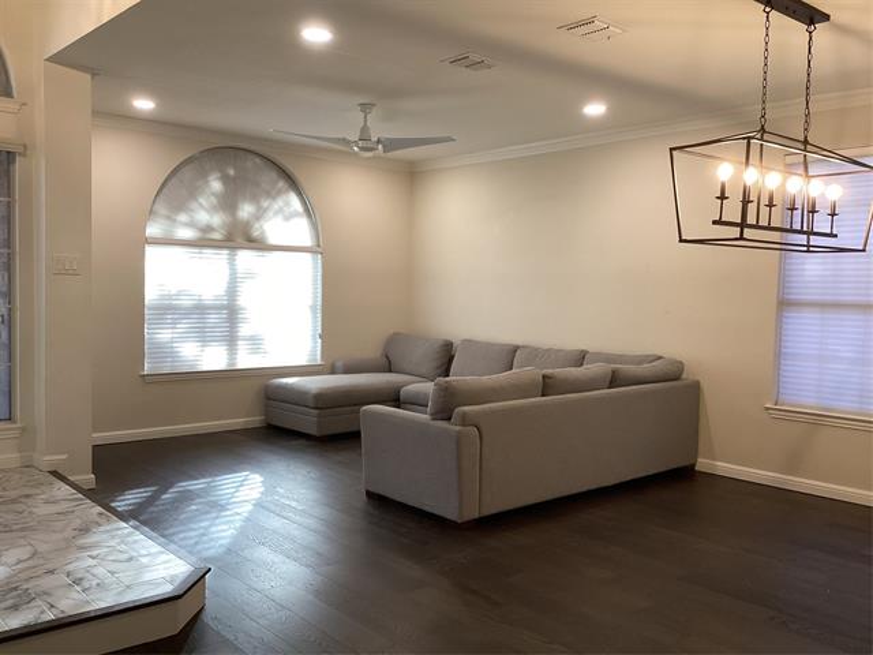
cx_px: 436
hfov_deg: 58.4
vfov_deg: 45.4
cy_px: 328
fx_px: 782
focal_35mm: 31
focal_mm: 3.3
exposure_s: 1/60
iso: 100
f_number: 2.4
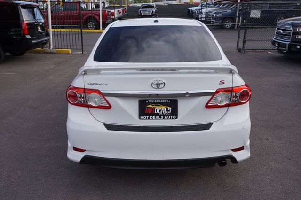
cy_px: 100
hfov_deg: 59.5
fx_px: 263
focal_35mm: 32
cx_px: 150
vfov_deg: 41.7
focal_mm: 21
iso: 100
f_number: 6.3
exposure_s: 1/200
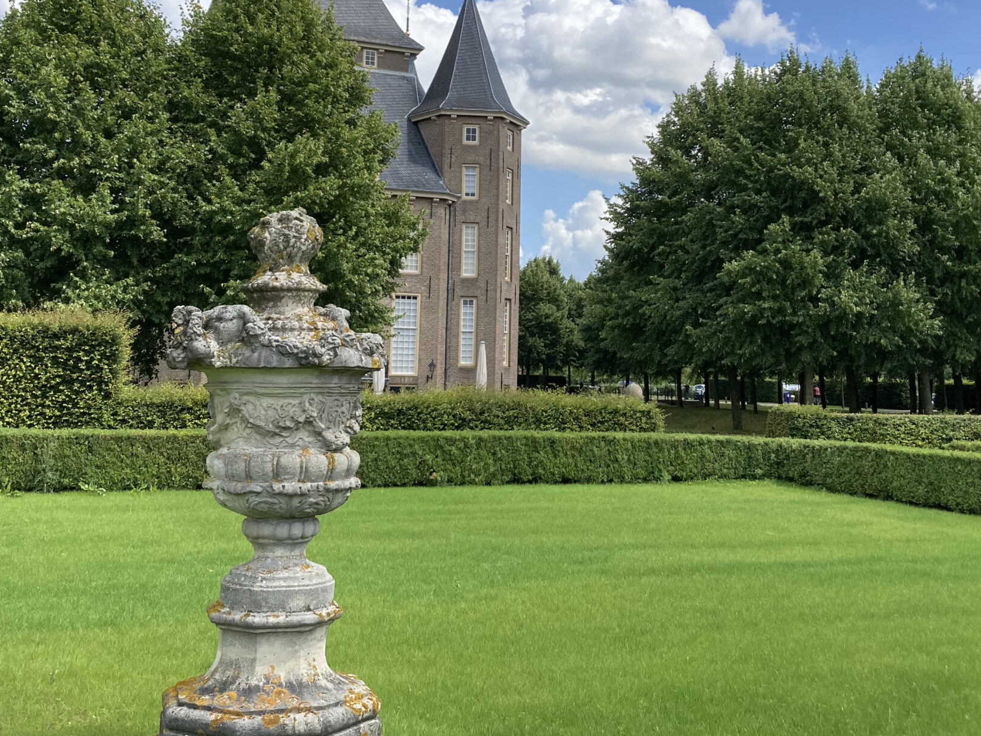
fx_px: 1247
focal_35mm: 44
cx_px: 532
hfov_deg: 42.9
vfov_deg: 32.6
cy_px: 234
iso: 20
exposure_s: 1/1567
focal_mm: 3.99
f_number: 1.8
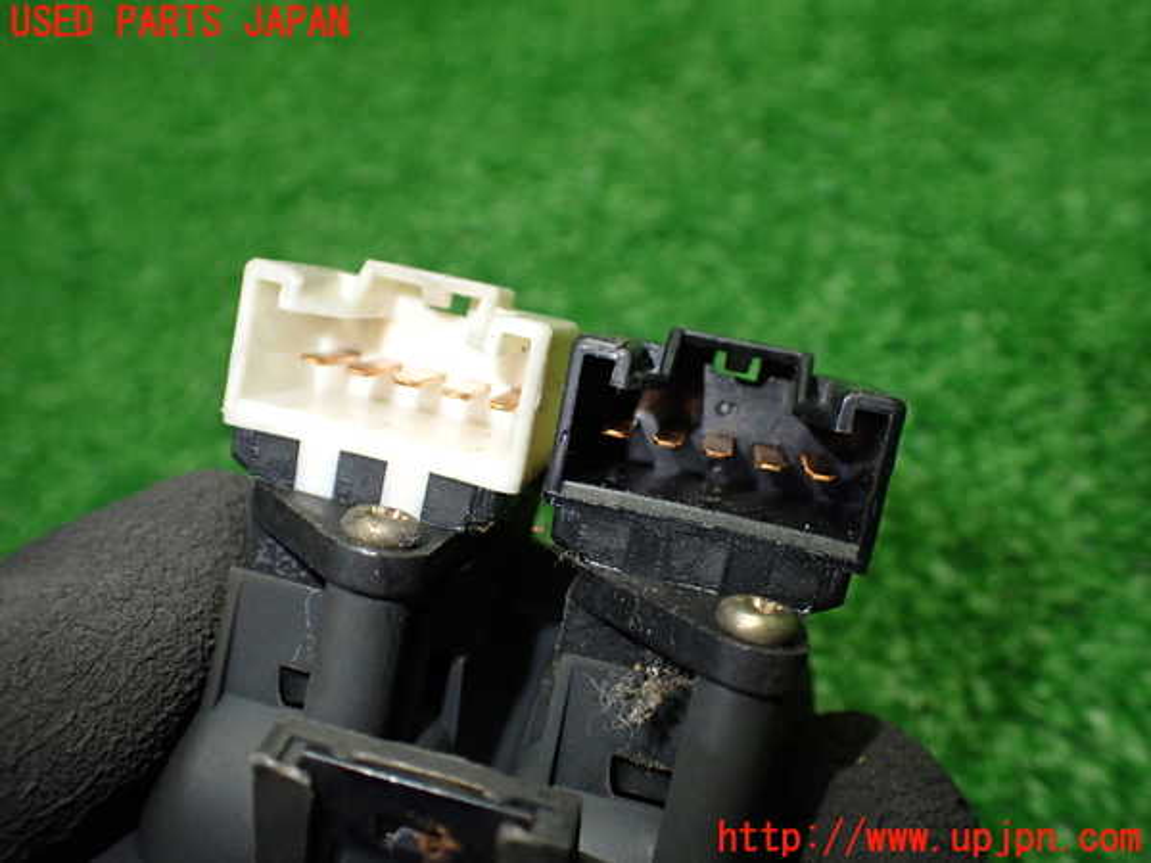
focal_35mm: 30
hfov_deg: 60.0
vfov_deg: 46.8
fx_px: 998
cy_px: 432
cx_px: 576
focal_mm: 5.4
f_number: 2.3
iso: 320
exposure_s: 1/125
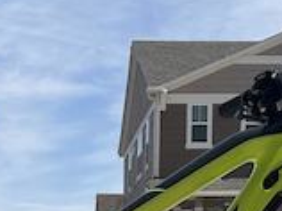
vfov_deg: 10.4
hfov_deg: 14.9
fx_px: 1074
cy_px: 411
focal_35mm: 132
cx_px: 64
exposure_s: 1/5882
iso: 50
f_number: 1.5
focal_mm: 5.7
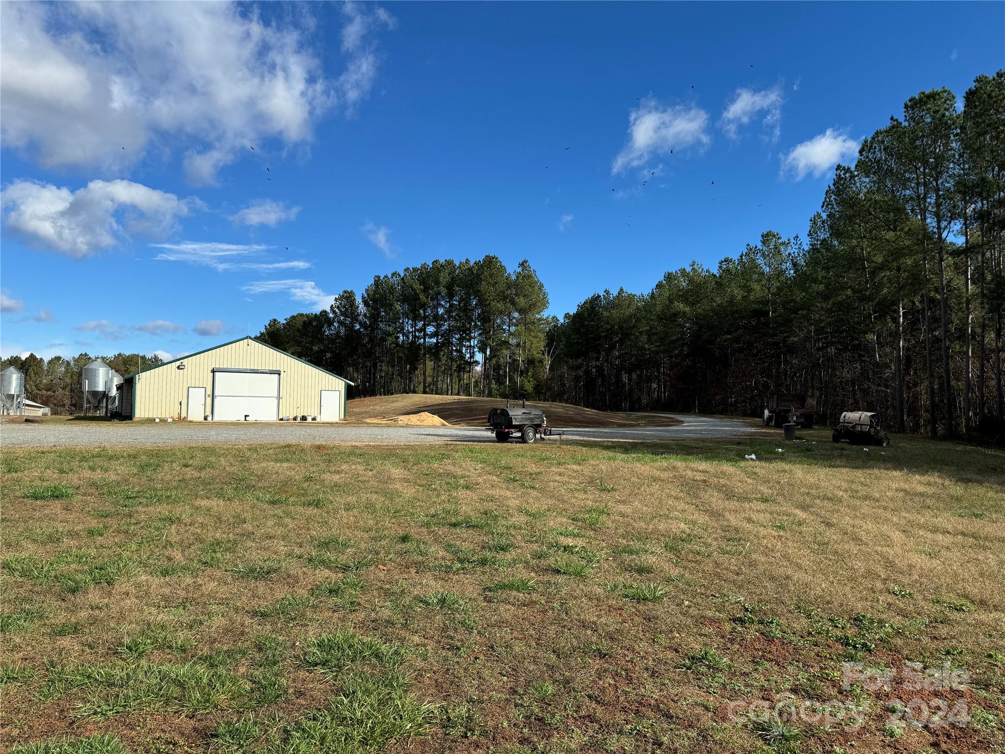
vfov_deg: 56.8
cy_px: 377
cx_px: 502
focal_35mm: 24
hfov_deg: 71.6
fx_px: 697
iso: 80
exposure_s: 1/4310
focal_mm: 6.76
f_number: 1.78
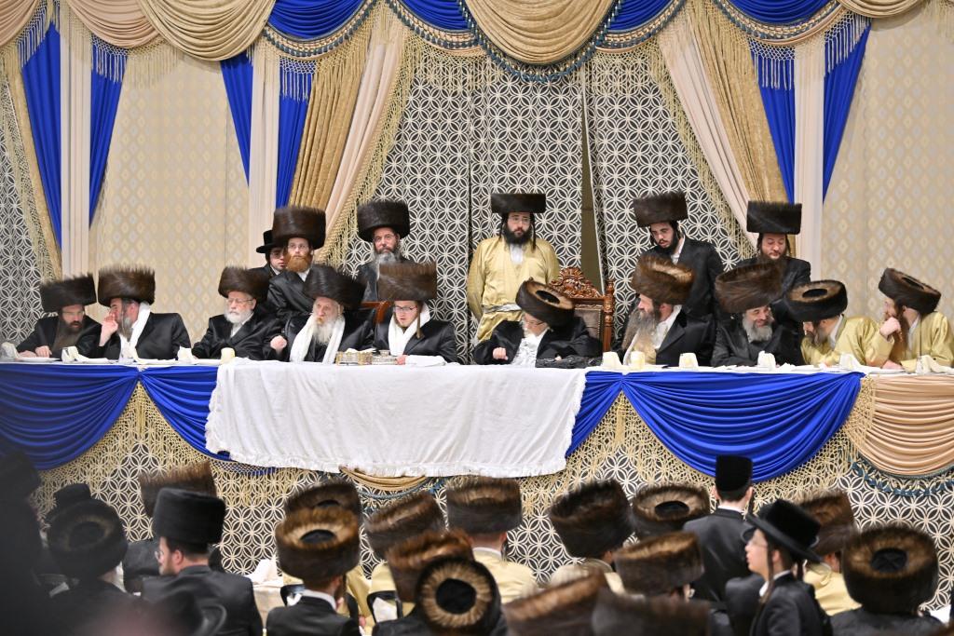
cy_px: 318
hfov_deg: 18.6
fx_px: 2915
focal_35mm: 110
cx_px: 477
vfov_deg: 12.5
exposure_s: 1/200
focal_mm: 110
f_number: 2.8
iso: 500
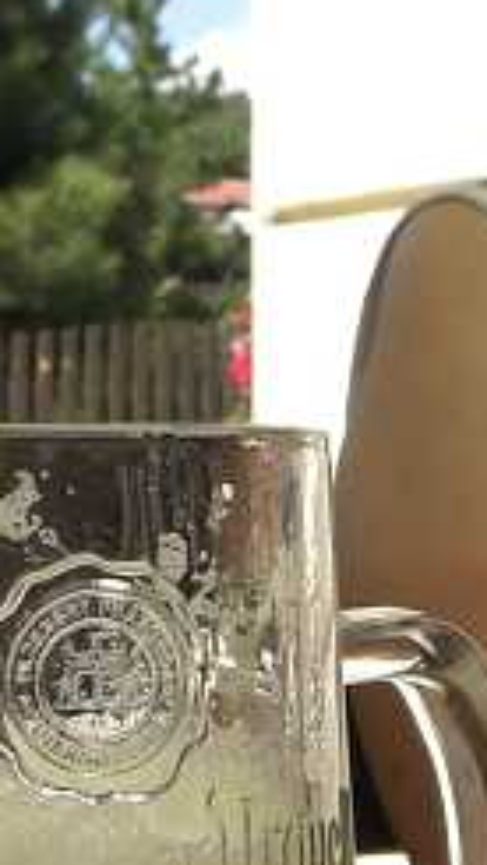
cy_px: 565
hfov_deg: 9.0
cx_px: 392
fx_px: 3096
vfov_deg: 15.9
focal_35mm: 135
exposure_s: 1/400
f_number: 4.4
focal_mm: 6.3
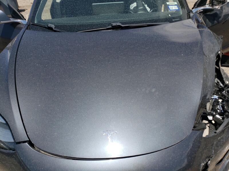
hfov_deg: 67.3
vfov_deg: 53.1
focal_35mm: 26
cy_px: 86
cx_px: 114
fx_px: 172
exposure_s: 1/3333
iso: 50
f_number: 1.5
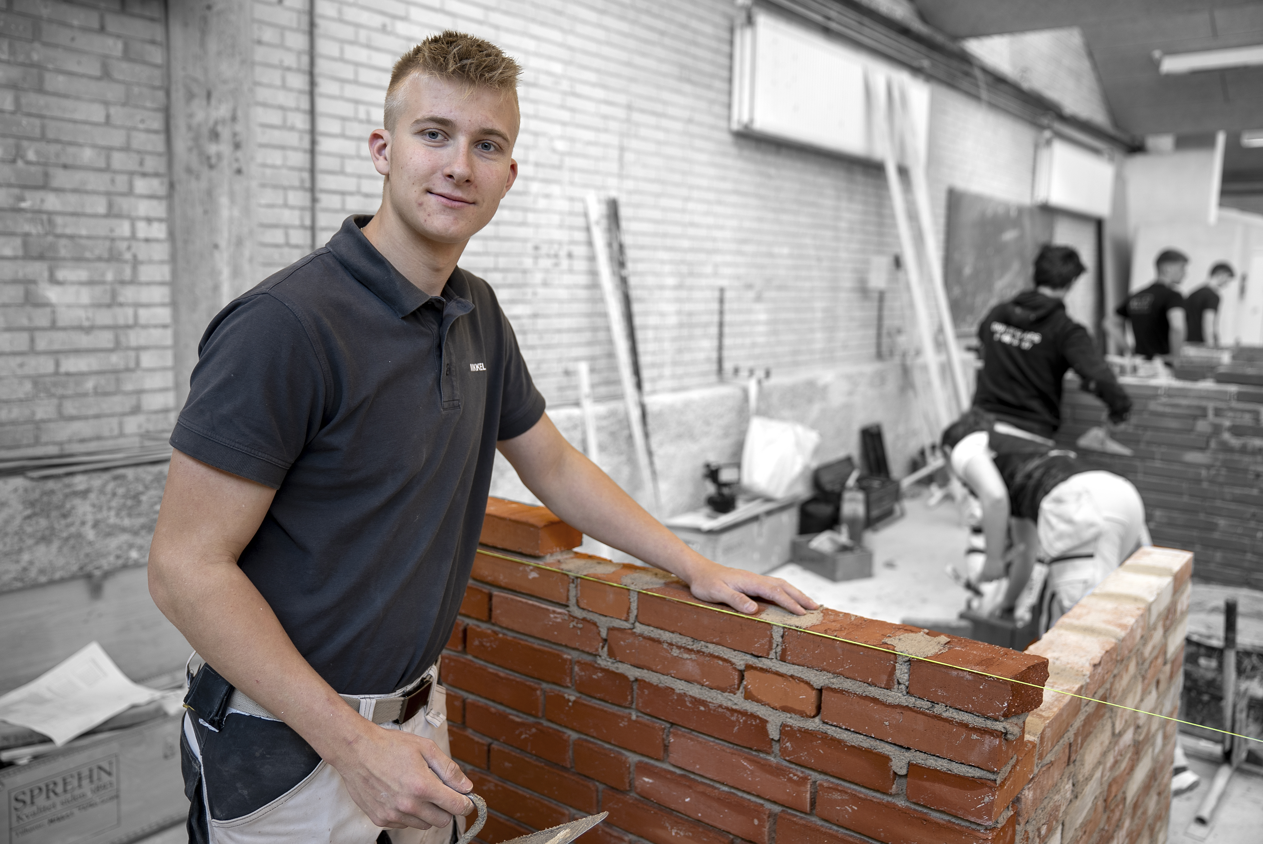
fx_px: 1018
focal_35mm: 29
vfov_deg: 45.0
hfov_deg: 63.6
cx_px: 632
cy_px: 422
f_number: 2.8
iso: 80
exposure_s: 1/40
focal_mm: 29
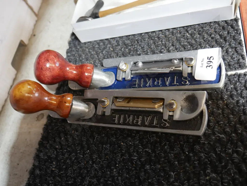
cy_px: 93
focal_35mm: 34
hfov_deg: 53.9
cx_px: 124
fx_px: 243
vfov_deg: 41.8
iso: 1250
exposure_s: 1/60
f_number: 4
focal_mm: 17
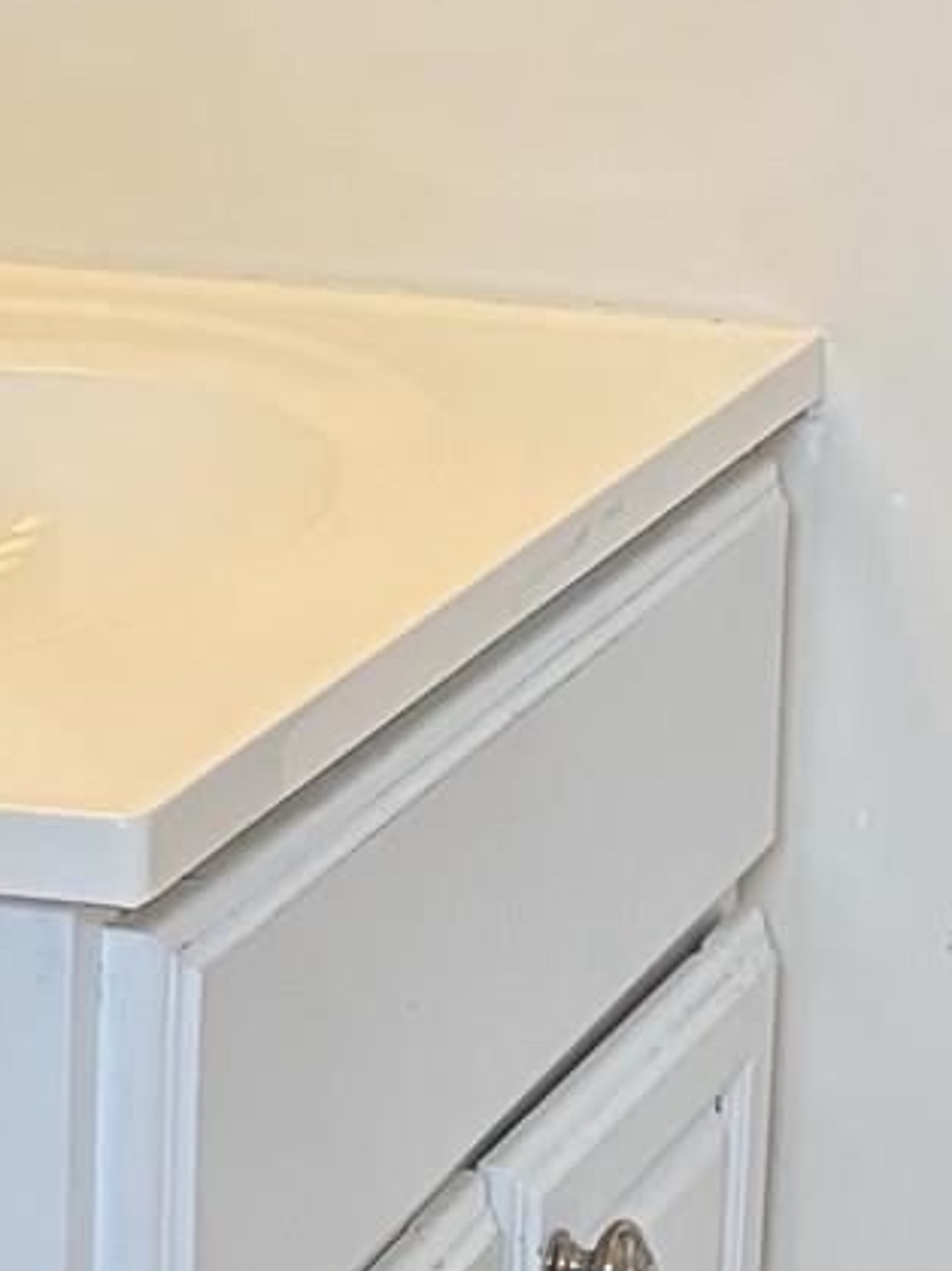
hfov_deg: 10.2
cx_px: 1152
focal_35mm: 143
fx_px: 5246
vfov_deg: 13.7
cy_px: 197
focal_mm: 5.96
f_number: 1.6
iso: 250
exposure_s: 1/120
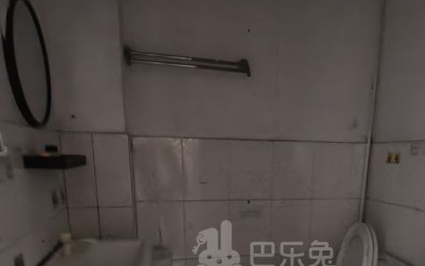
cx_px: 264
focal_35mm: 31
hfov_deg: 60.5
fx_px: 359
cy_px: 246
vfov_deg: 37.6
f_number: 2.2
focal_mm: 1.95
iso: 1250
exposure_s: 1/20
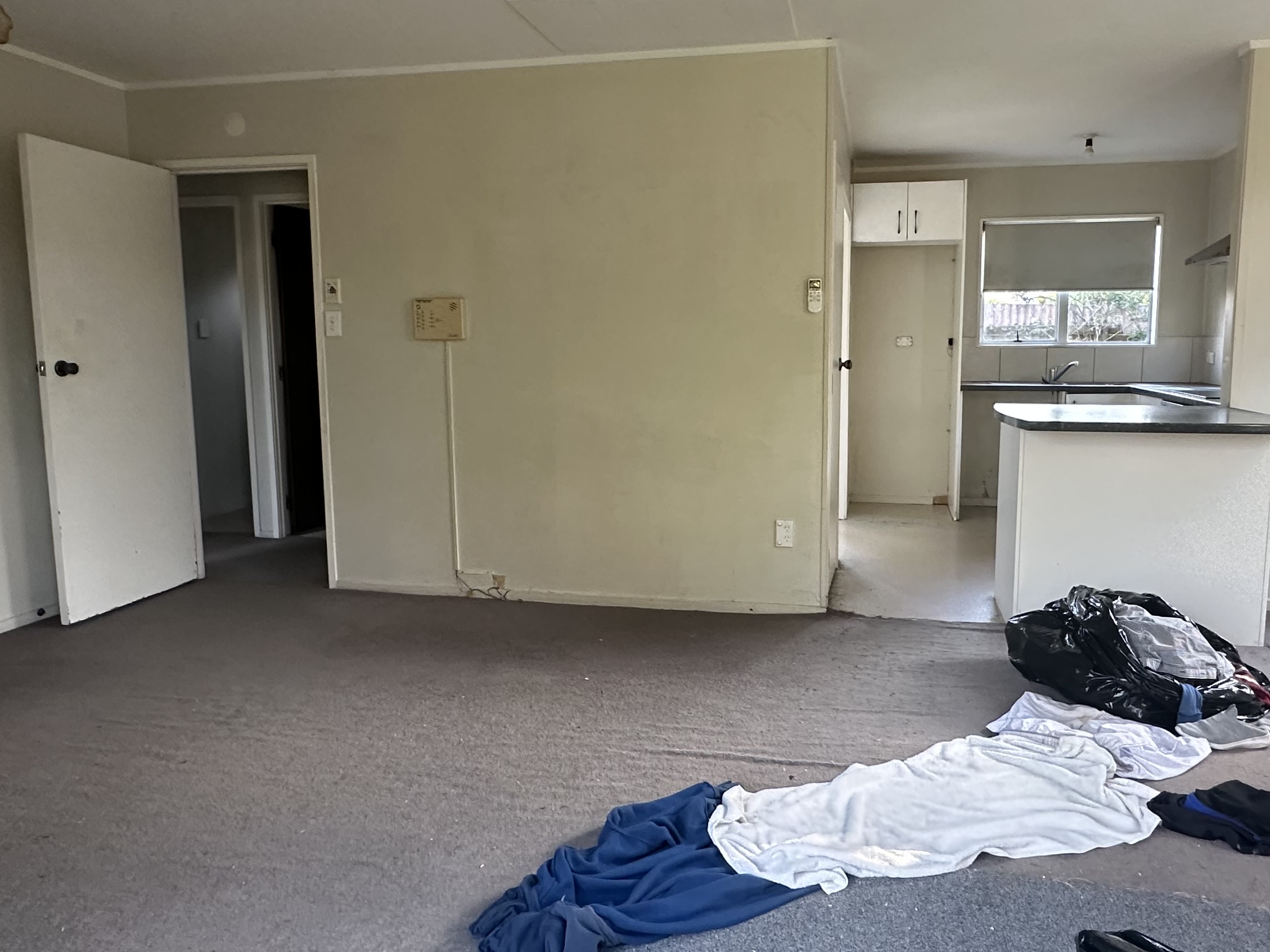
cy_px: 458
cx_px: 713
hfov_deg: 69.1
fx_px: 917
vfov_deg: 54.9
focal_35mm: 25
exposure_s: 1/96
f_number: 2.2
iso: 320
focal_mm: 2.22
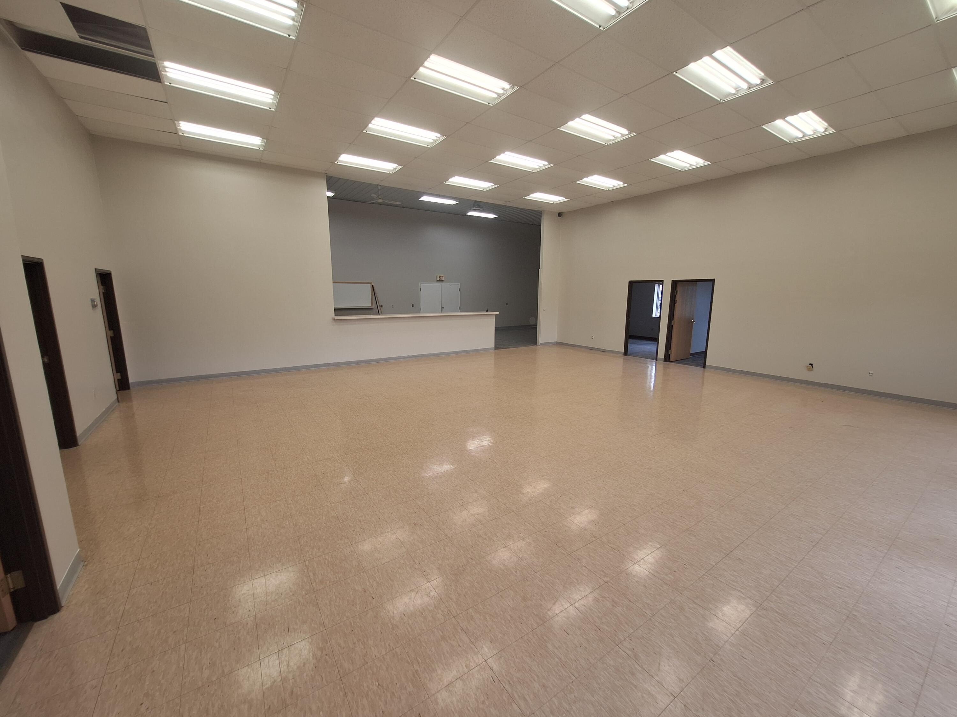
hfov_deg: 106.2
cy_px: 358
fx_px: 359
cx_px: 478
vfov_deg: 89.9
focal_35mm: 13
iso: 50
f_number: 2.2
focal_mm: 1.74
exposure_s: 1/60
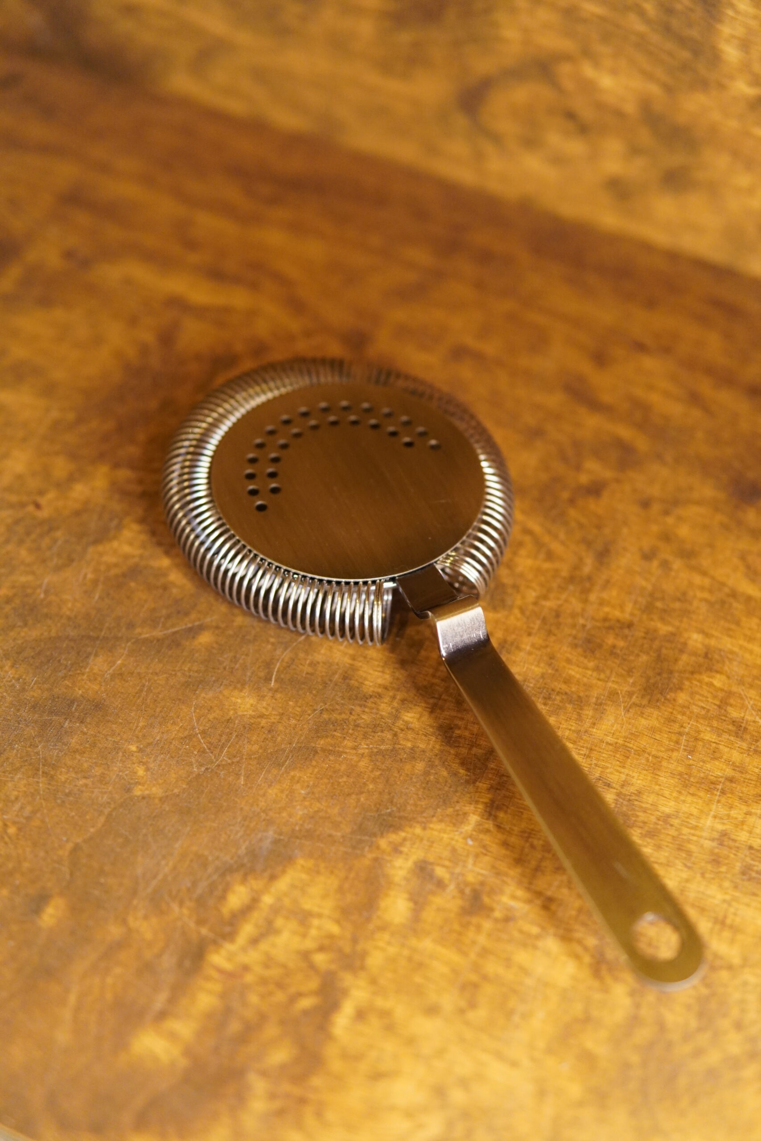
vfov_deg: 43.6
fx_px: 1427
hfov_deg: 29.9
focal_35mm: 45
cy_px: 570
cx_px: 380
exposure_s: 1/160
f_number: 2
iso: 2000
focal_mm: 30
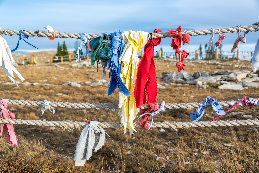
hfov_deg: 53.1
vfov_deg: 36.9
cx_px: 130
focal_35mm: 36
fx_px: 259
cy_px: 86
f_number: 6.3
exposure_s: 1/400
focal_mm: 36
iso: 200
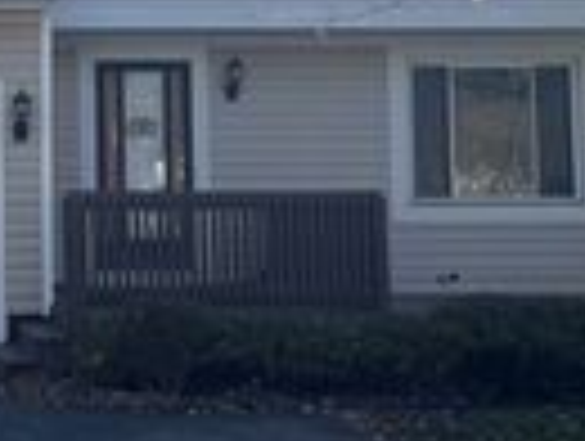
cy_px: 106
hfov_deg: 20.6
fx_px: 1558
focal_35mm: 92
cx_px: 14
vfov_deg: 16.0
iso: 80
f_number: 1.78
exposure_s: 1/2232
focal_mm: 6.76
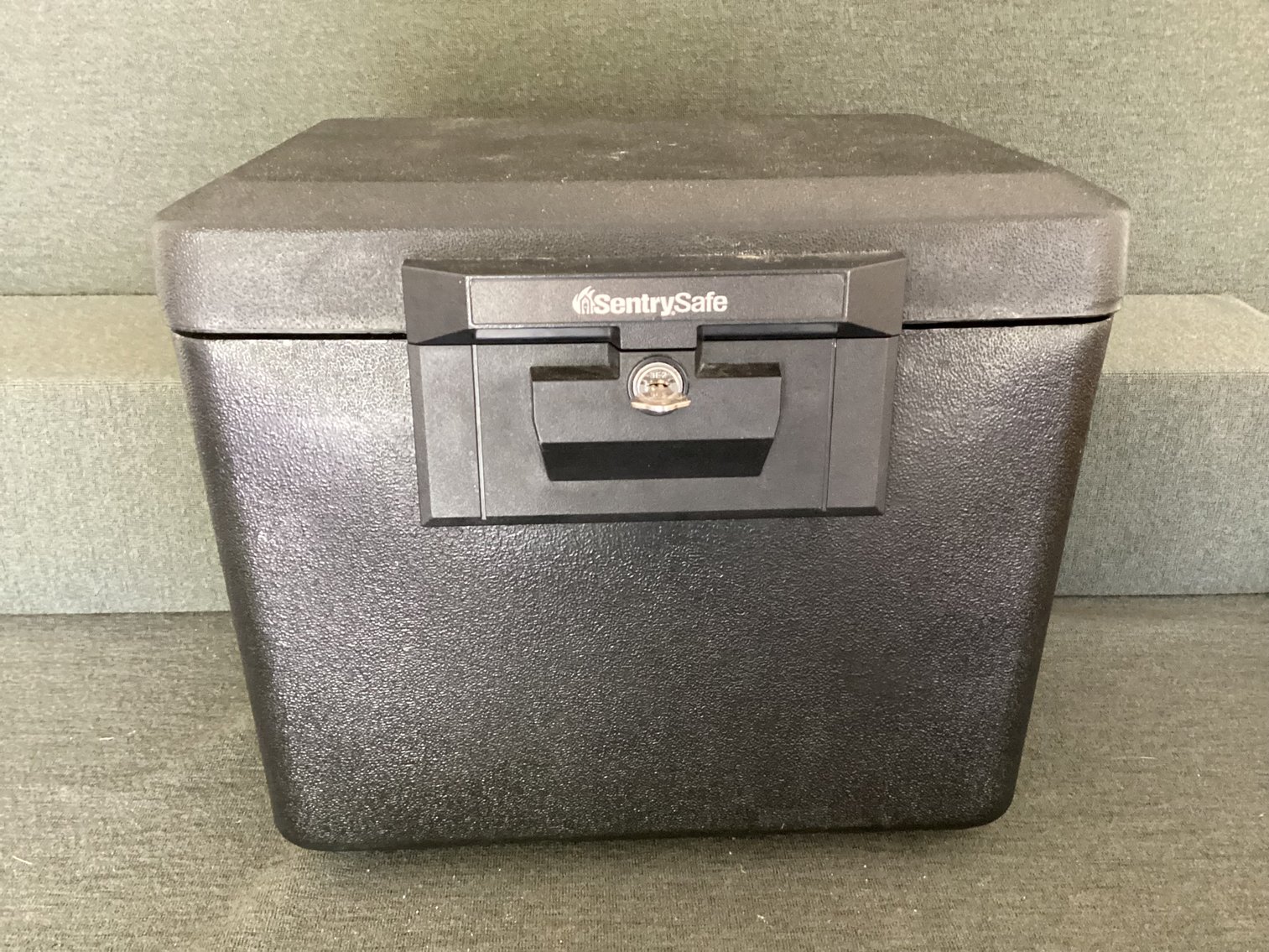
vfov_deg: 45.4
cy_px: 476
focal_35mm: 31
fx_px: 1137
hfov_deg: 58.3
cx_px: 634
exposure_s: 1/30
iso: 640
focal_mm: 3.3
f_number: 2.4
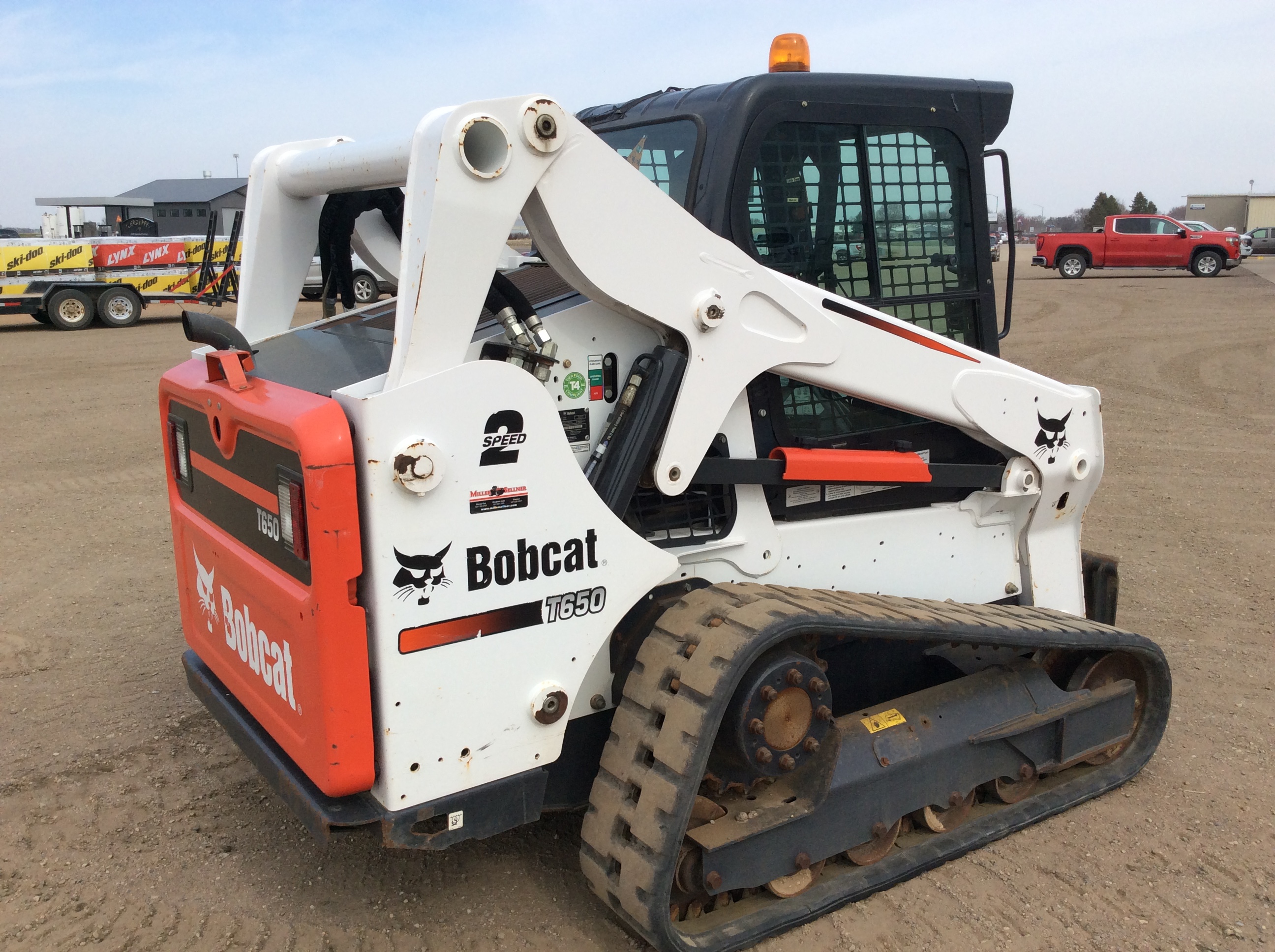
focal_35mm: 32
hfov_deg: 56.9
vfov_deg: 44.1
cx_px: 638
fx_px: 1177
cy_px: 476
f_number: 2.4
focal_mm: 3.3
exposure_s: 1/1217
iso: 32
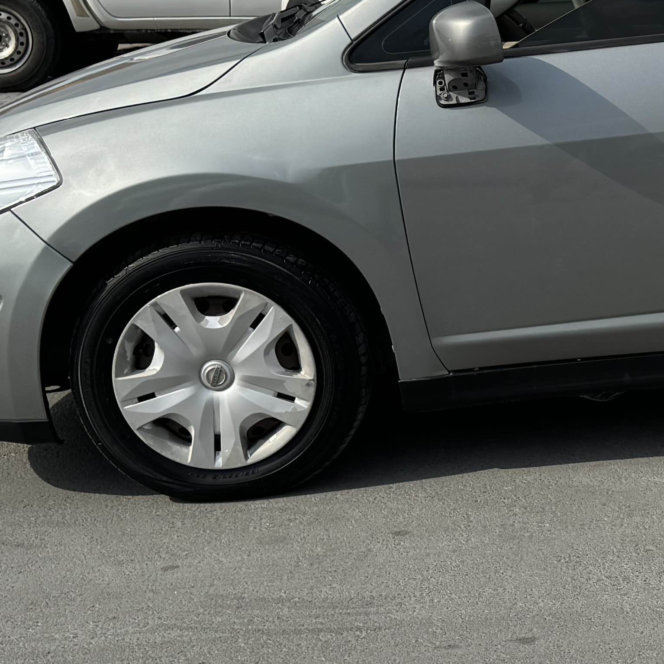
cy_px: 279
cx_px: 808
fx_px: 1714
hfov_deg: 20.4
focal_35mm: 79
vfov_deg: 21.9
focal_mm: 6.86
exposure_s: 1/6410
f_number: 1.78
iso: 80
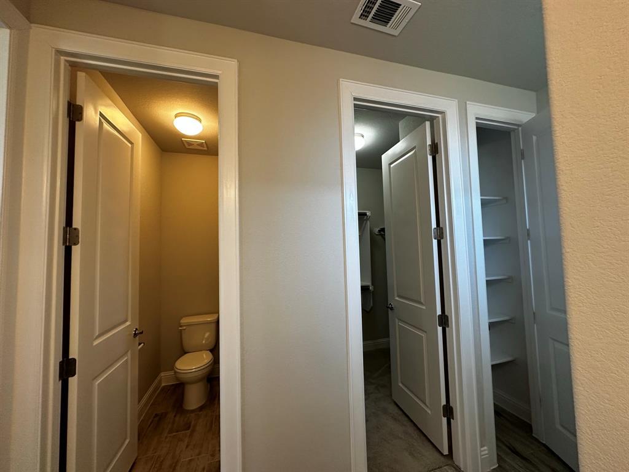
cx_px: 314
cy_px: 236
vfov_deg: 85.7
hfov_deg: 102.1
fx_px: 254
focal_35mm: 14
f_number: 2.2
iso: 200
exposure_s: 1/120
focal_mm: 2.22
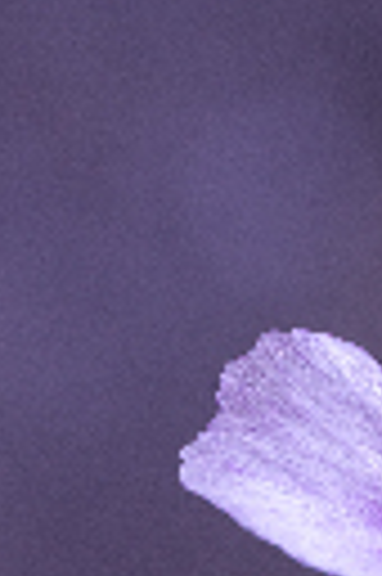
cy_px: 1287
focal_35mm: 422
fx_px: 6735
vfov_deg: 4.8
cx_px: 710
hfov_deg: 3.2
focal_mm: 90
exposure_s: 1/40
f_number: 5.6
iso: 200
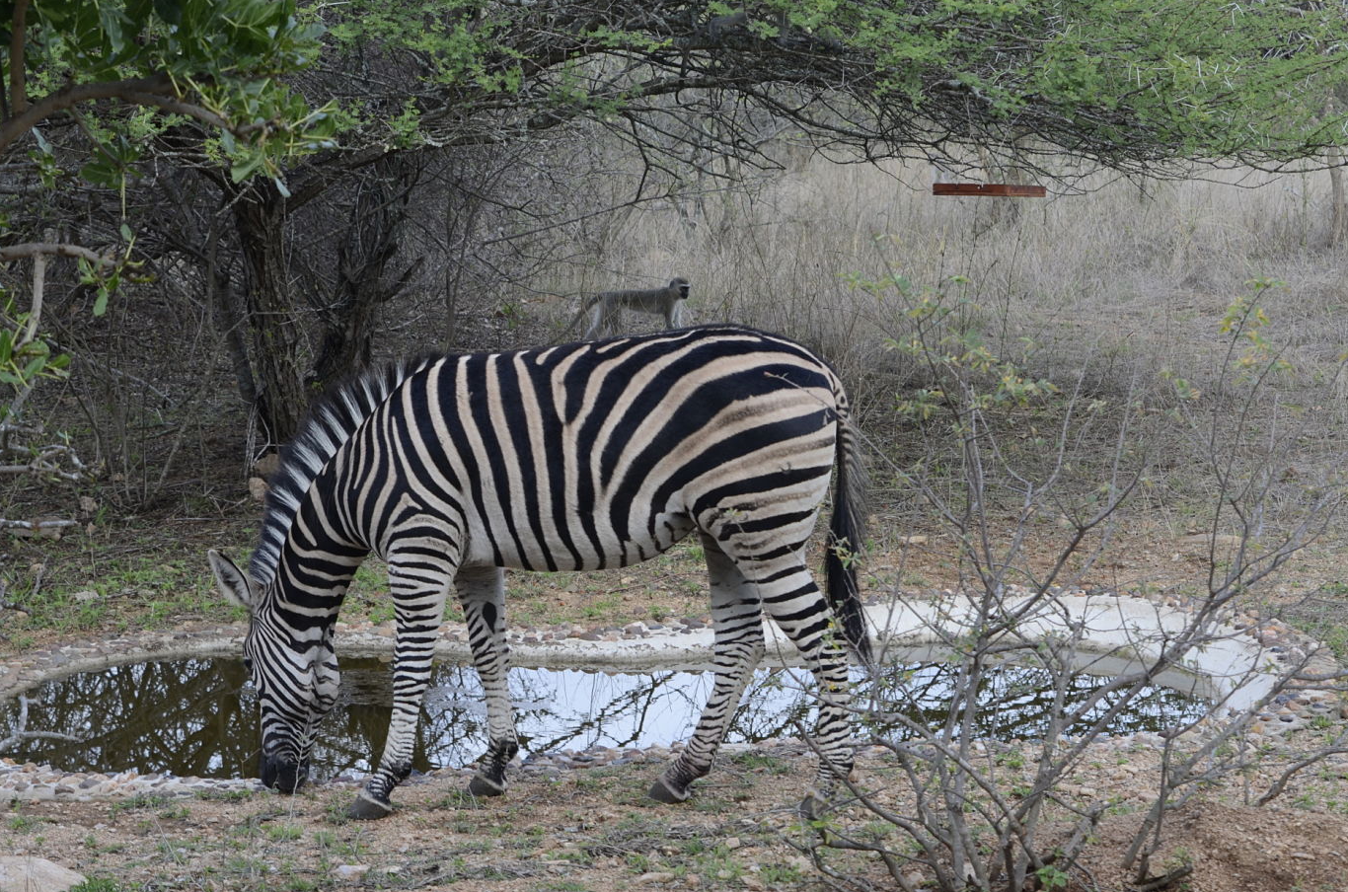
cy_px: 455
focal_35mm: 112
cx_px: 641
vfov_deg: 12.2
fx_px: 4184
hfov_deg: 18.3
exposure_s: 1/100
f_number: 6.3
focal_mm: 68
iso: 125
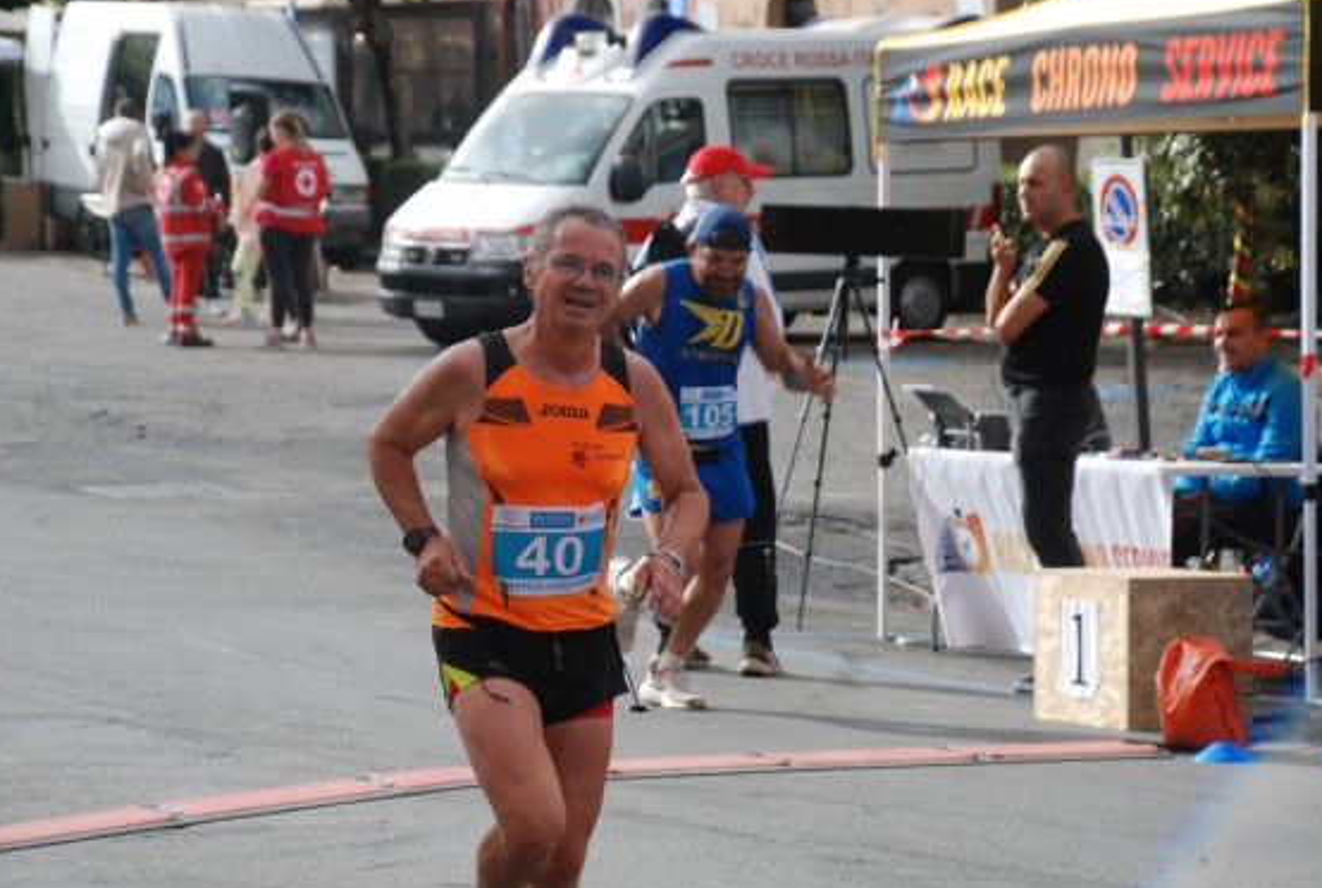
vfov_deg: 10.6
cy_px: 464
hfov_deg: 15.7
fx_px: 4784
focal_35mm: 130
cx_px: 651
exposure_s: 1/1250
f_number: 5.6
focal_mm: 80
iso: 1000
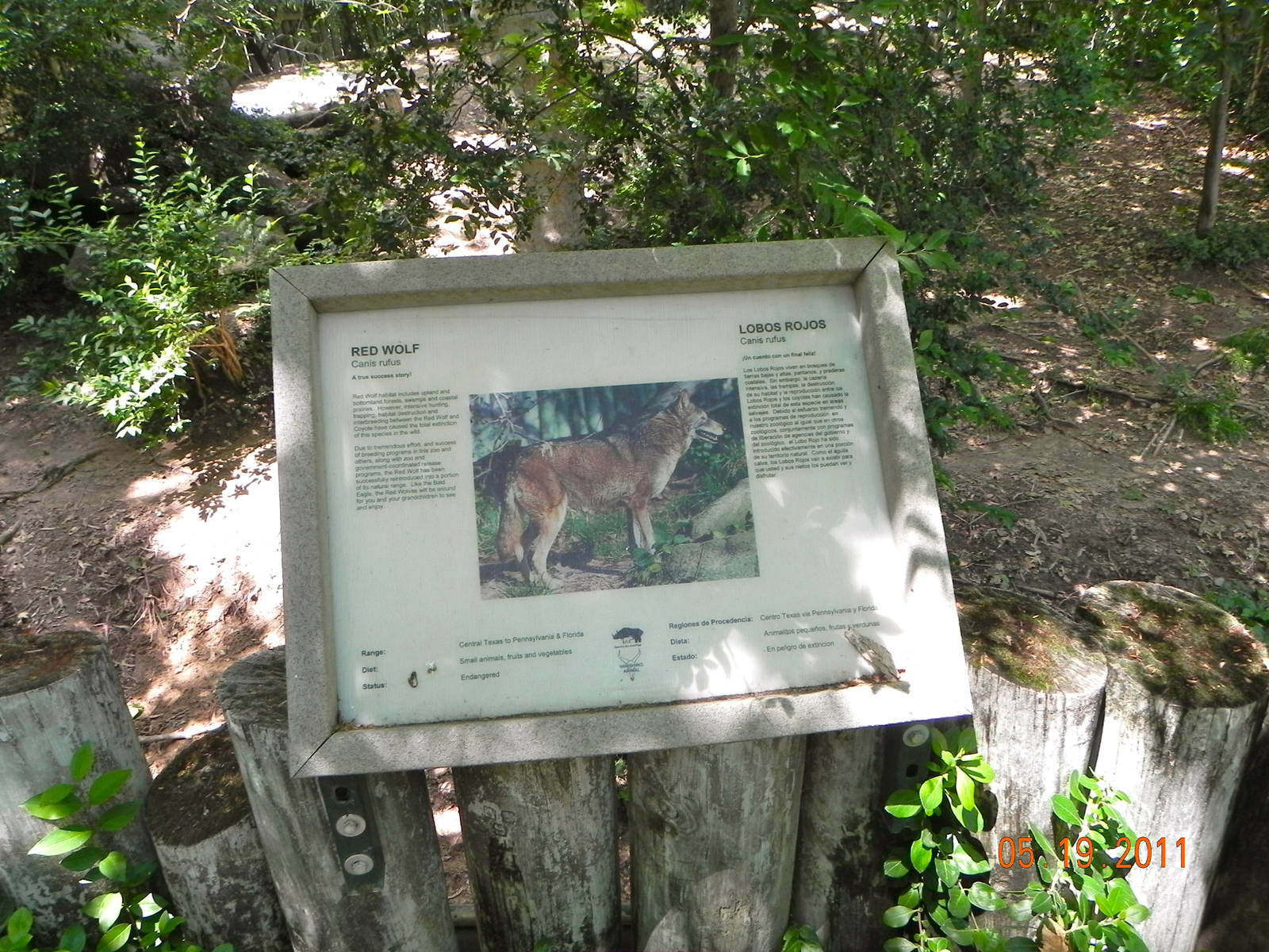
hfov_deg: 67.3
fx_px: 953
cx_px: 634
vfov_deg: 53.1
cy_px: 476
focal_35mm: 26
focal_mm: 4.6
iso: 160
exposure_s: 1/116
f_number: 4
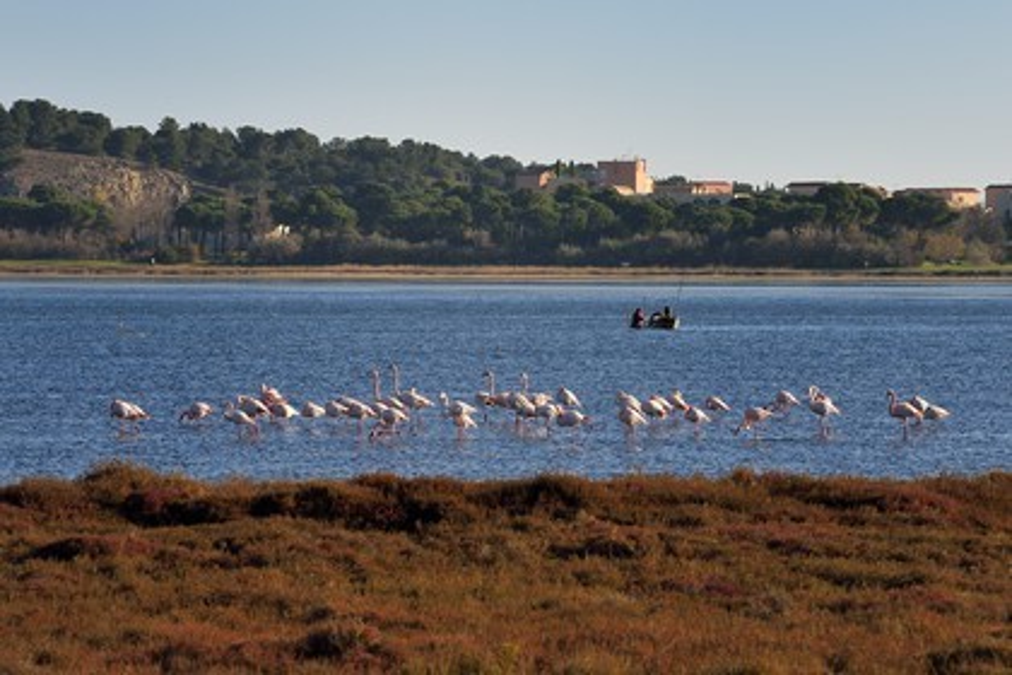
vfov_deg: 6.9
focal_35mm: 200
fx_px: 5622
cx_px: 506
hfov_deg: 10.3
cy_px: 338
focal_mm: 200
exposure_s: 1/500
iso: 200
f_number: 10
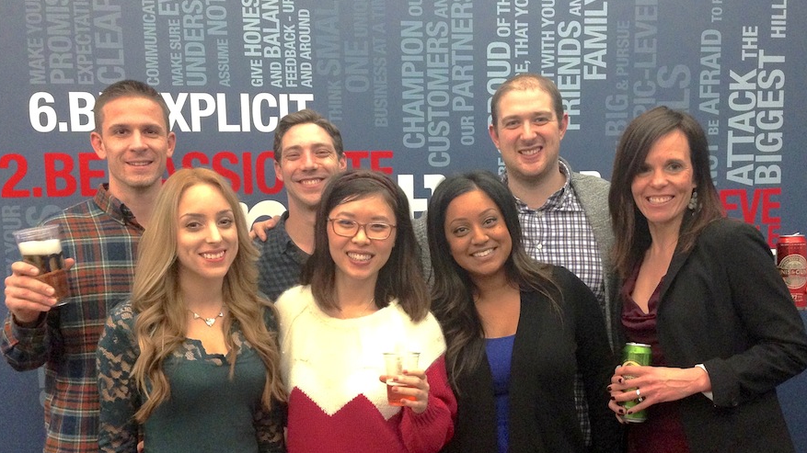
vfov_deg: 28.8
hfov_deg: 49.4
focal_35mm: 41
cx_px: 413
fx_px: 877
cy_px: 293
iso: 400
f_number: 2.4
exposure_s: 1/20
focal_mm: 4.12
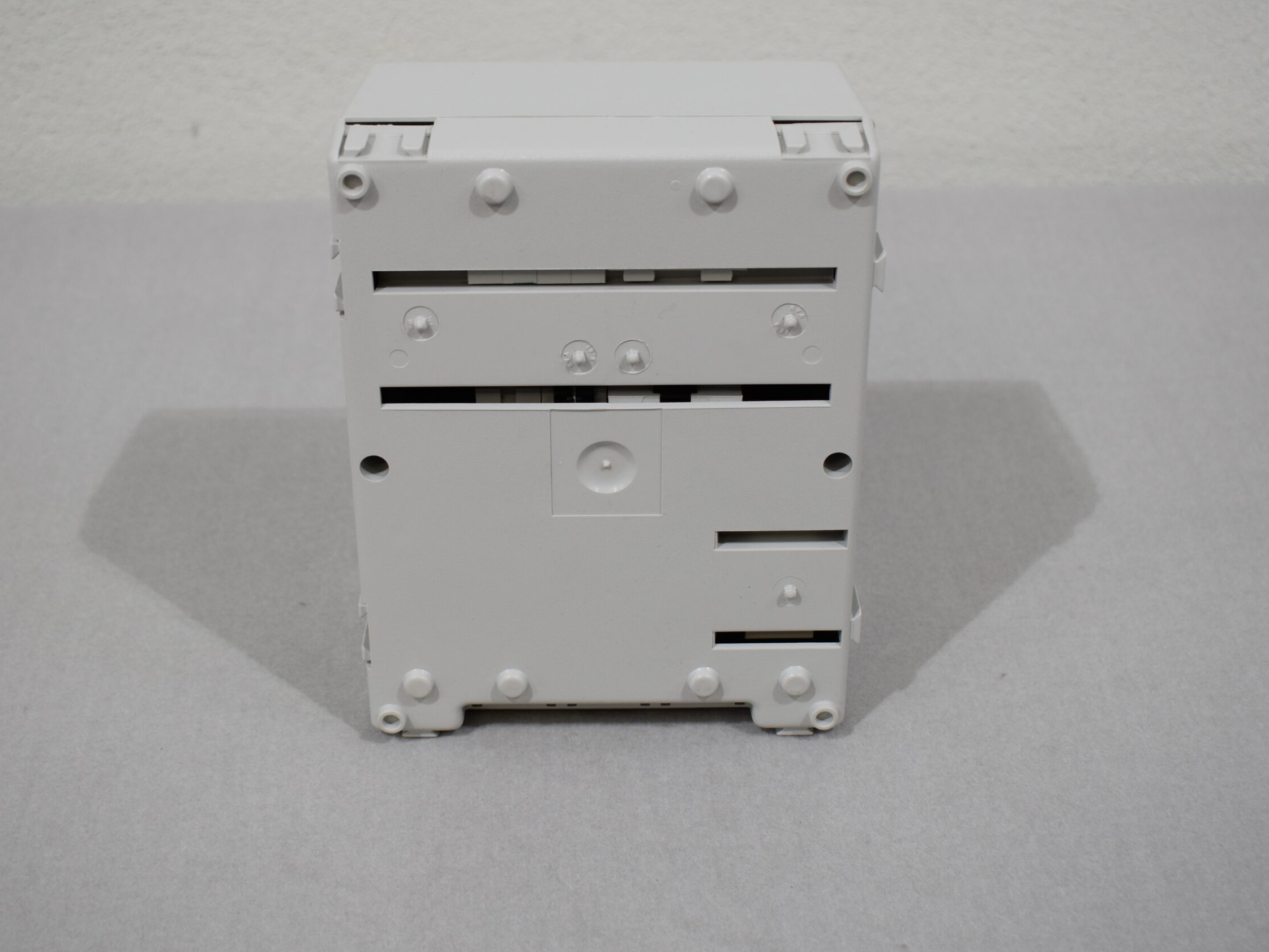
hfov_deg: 34.4
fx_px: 2053
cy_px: 476
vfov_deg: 26.1
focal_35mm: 56
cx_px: 631
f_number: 5.6
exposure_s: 1/125
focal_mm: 34
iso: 360
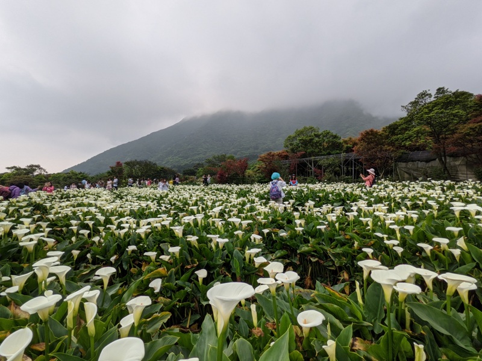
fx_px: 223
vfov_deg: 78.1
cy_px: 180
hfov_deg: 94.5
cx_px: 241
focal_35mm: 16
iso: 43
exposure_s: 1/358
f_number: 2.2
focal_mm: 2.22
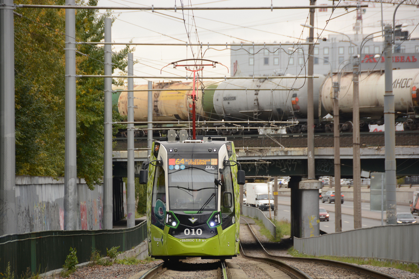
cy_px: 140
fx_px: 2968
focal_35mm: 255
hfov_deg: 8.1
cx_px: 210
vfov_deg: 5.4
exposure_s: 1/250
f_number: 5.6
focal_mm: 170
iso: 250
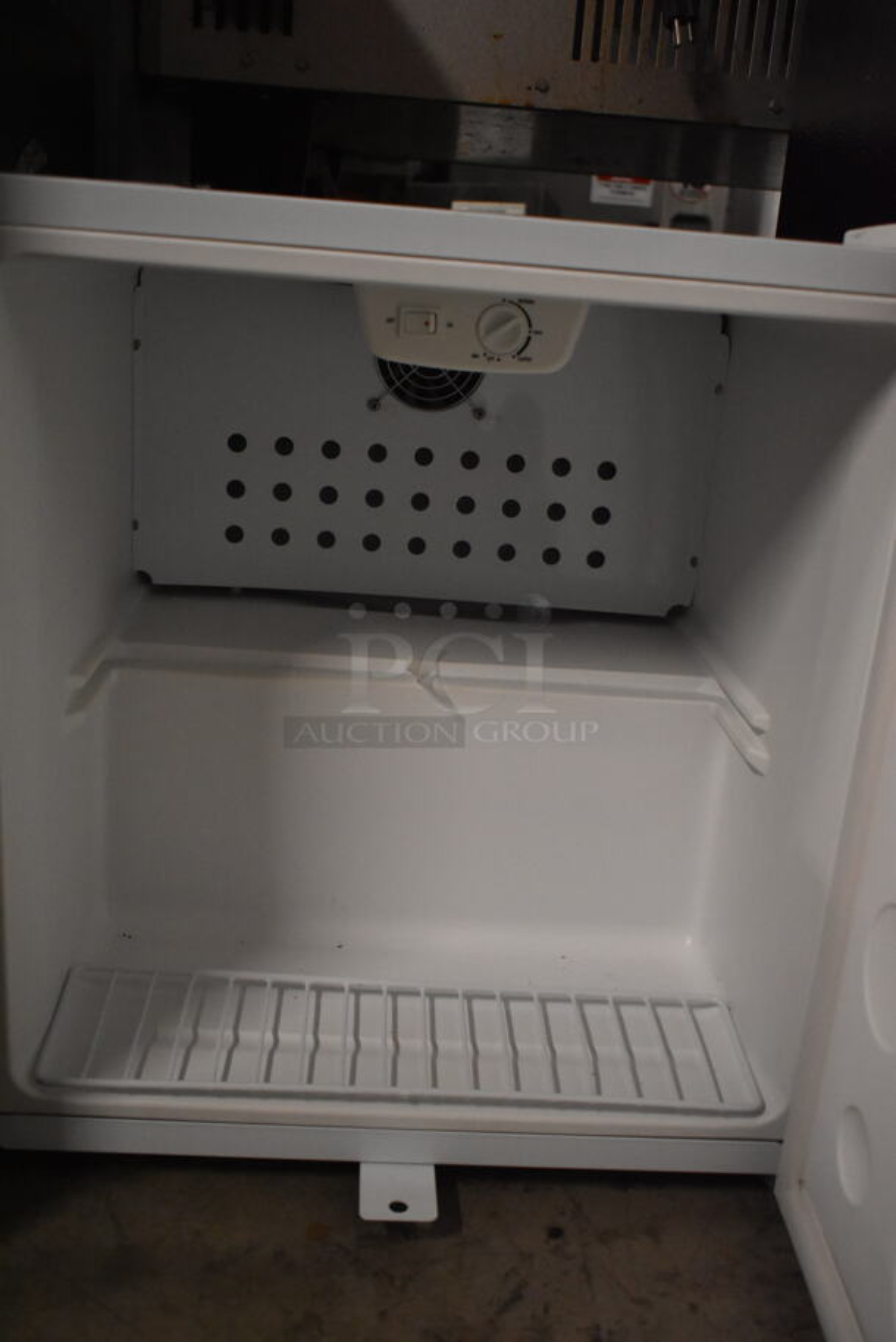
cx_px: 448
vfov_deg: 53.1
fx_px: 1342
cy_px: 671
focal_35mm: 36
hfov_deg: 36.9
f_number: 3.8
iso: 3200
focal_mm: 24
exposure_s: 1/125
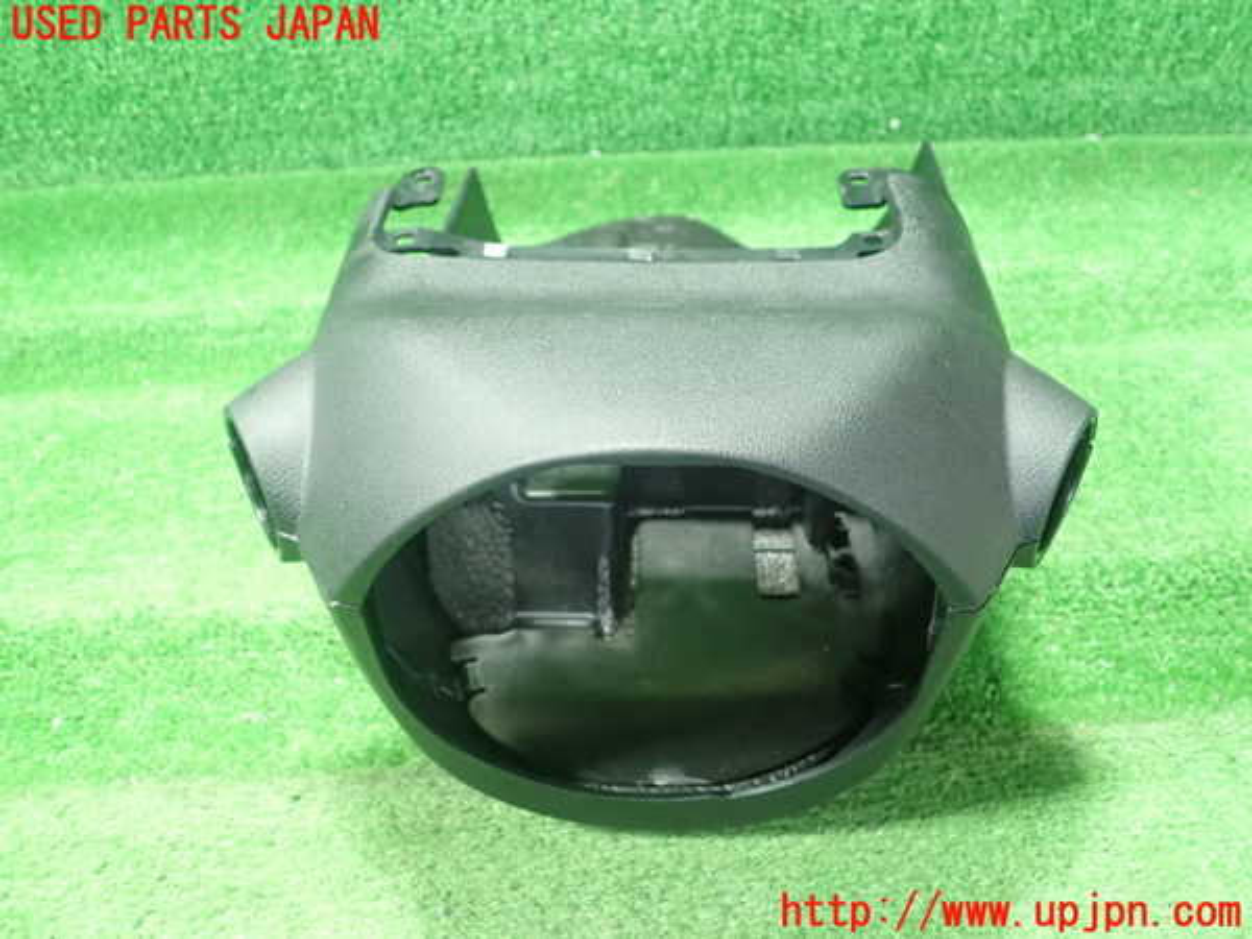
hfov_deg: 60.0
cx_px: 626
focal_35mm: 30
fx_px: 1085
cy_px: 470
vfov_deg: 46.8
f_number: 2.3
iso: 800
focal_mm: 5.5
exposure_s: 1/50
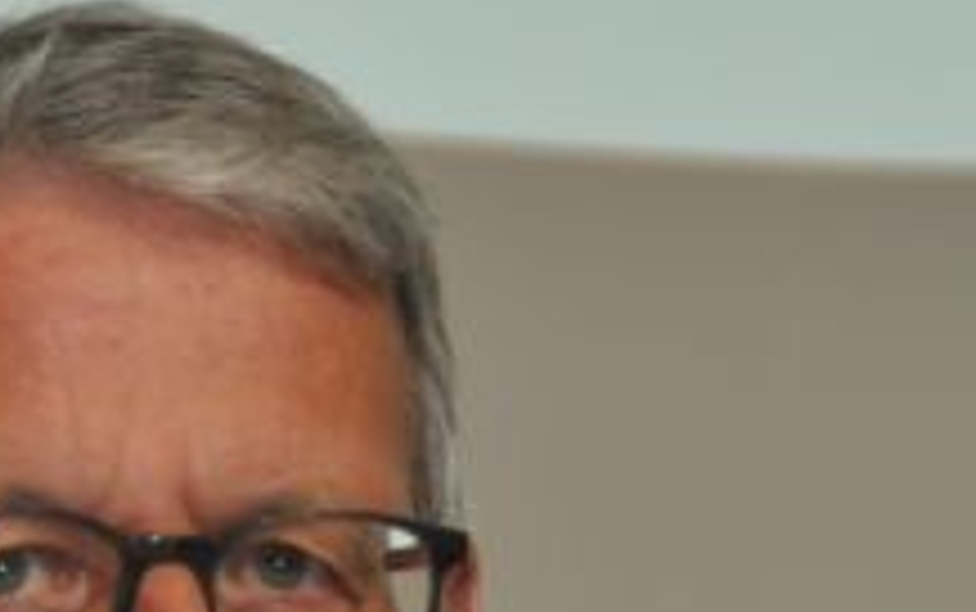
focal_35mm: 428
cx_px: 153
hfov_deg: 4.9
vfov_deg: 3.1
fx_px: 11380
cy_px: 844
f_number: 5.6
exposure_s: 1/125
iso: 800
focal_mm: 95
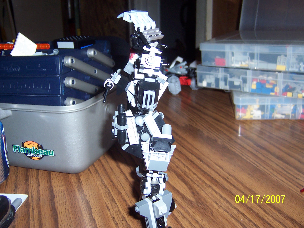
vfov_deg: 39.7
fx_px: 316
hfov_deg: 51.4
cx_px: 152
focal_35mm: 36
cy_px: 114
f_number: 2.8
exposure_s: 1/60
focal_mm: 5.6
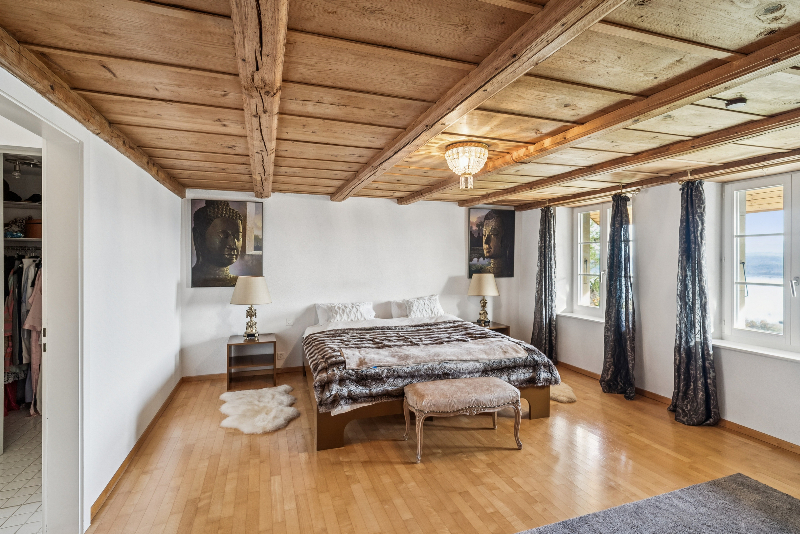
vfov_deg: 73.8
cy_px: 267
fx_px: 356
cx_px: 400
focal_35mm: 16
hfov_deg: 96.7
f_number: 8
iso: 200
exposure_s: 1/5
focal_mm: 16
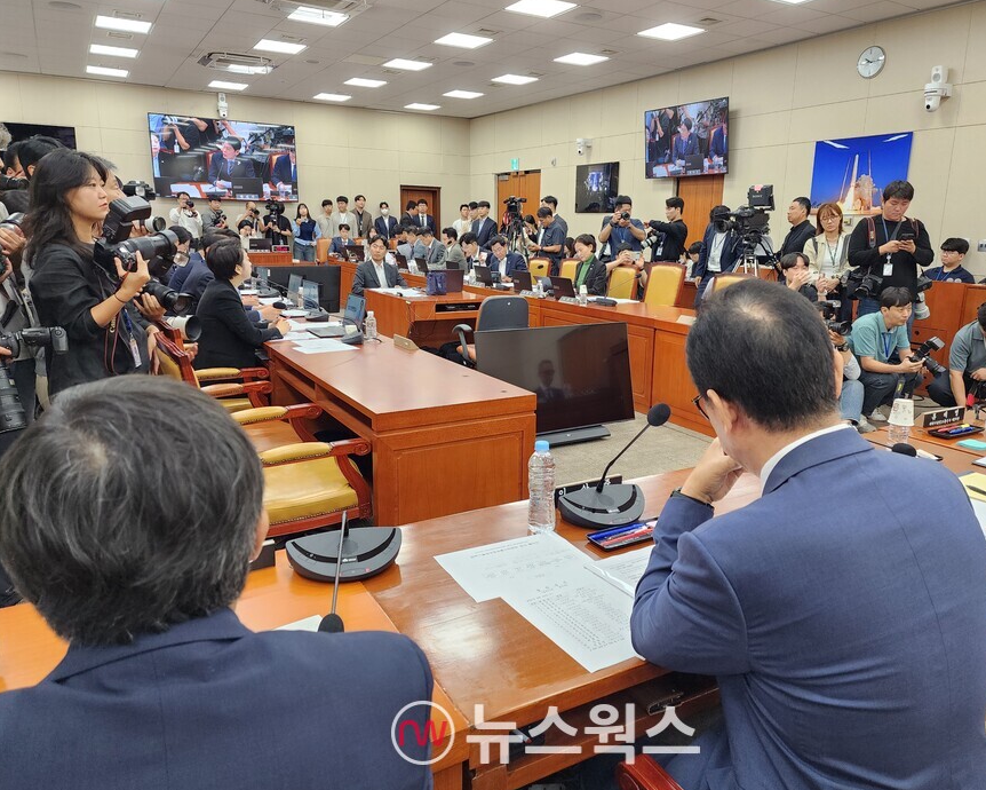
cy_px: 386
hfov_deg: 68.0
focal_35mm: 25
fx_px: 730
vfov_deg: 56.8
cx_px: 527
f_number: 1.8
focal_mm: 6.4
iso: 200
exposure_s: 1/120
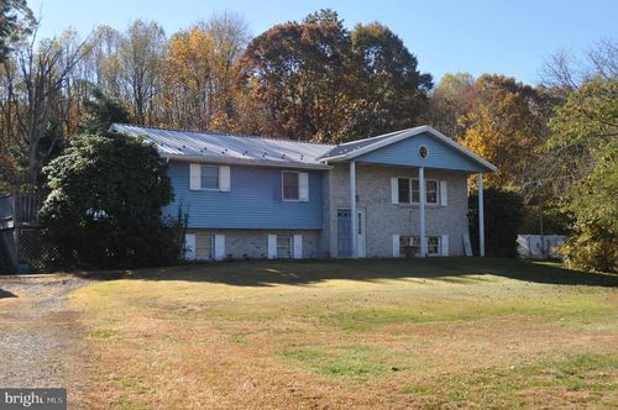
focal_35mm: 39
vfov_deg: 34.1
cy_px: 205
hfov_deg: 49.6
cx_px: 309
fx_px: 669
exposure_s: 1/250
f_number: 8
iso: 200
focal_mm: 26
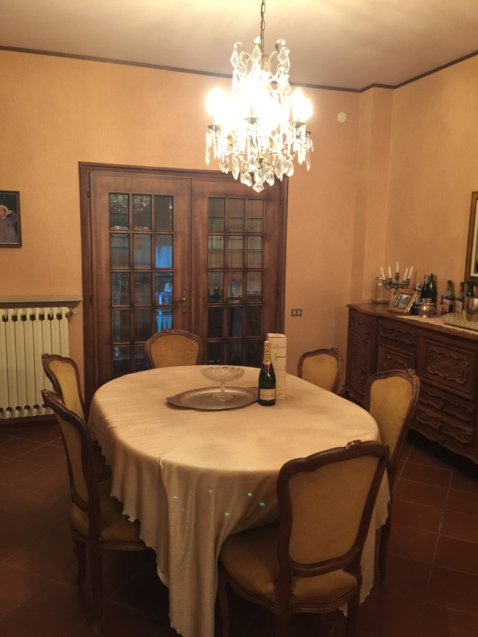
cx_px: 239
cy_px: 318
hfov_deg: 48.2
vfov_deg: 61.7
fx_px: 534
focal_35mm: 29
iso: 100
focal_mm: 4.15
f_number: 2.2
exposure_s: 1/10
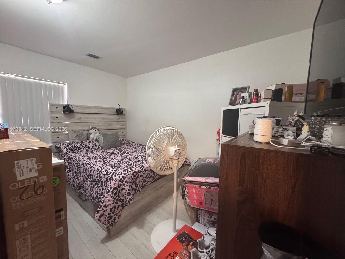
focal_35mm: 14
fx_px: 140
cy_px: 130
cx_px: 172
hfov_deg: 102.1
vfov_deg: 85.7
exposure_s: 1/60
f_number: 2.2
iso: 800
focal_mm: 2.22
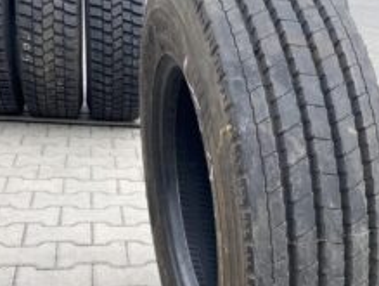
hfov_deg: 36.8
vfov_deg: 28.4
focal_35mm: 51
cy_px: 195
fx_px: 559
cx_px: 270
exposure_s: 1/772
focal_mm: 4.25
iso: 32
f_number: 1.8
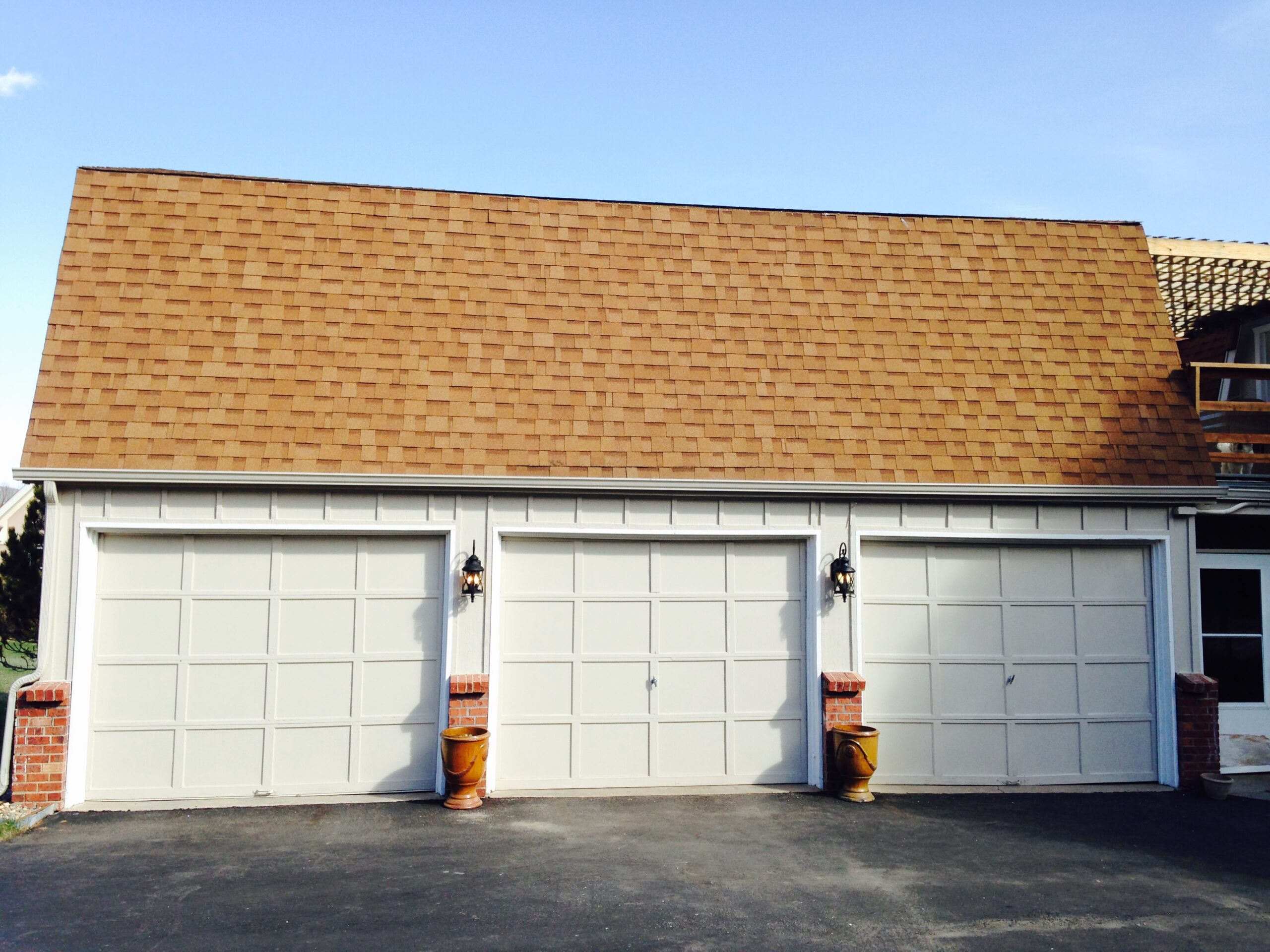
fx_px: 1211
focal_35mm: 33
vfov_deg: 42.9
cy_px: 476
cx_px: 635
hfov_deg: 55.4
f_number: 2.4
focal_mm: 4.12
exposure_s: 1/570
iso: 50
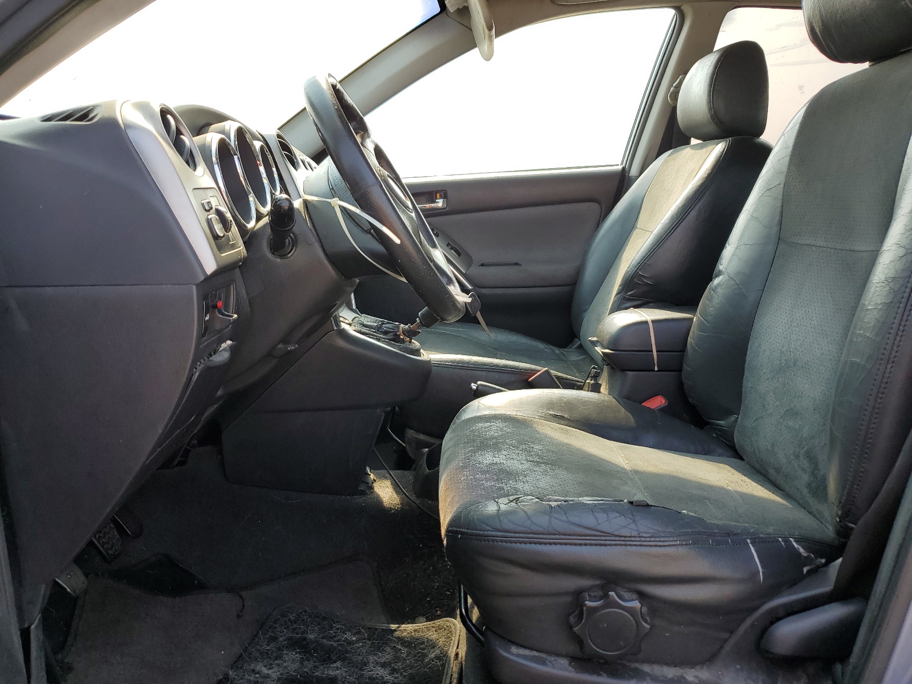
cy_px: 342
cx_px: 456
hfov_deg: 67.3
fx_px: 685
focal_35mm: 26
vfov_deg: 53.1
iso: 50
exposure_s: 1/625
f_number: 1.5
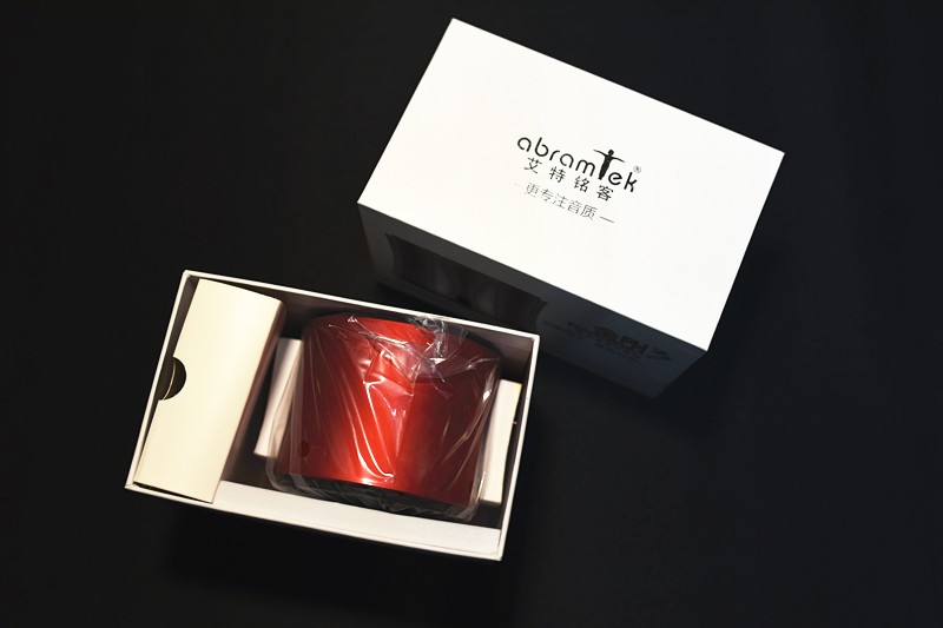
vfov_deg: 37.8
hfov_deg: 54.4
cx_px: 472
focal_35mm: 35
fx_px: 917
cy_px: 314
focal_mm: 35
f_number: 3.2
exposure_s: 1/20
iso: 100
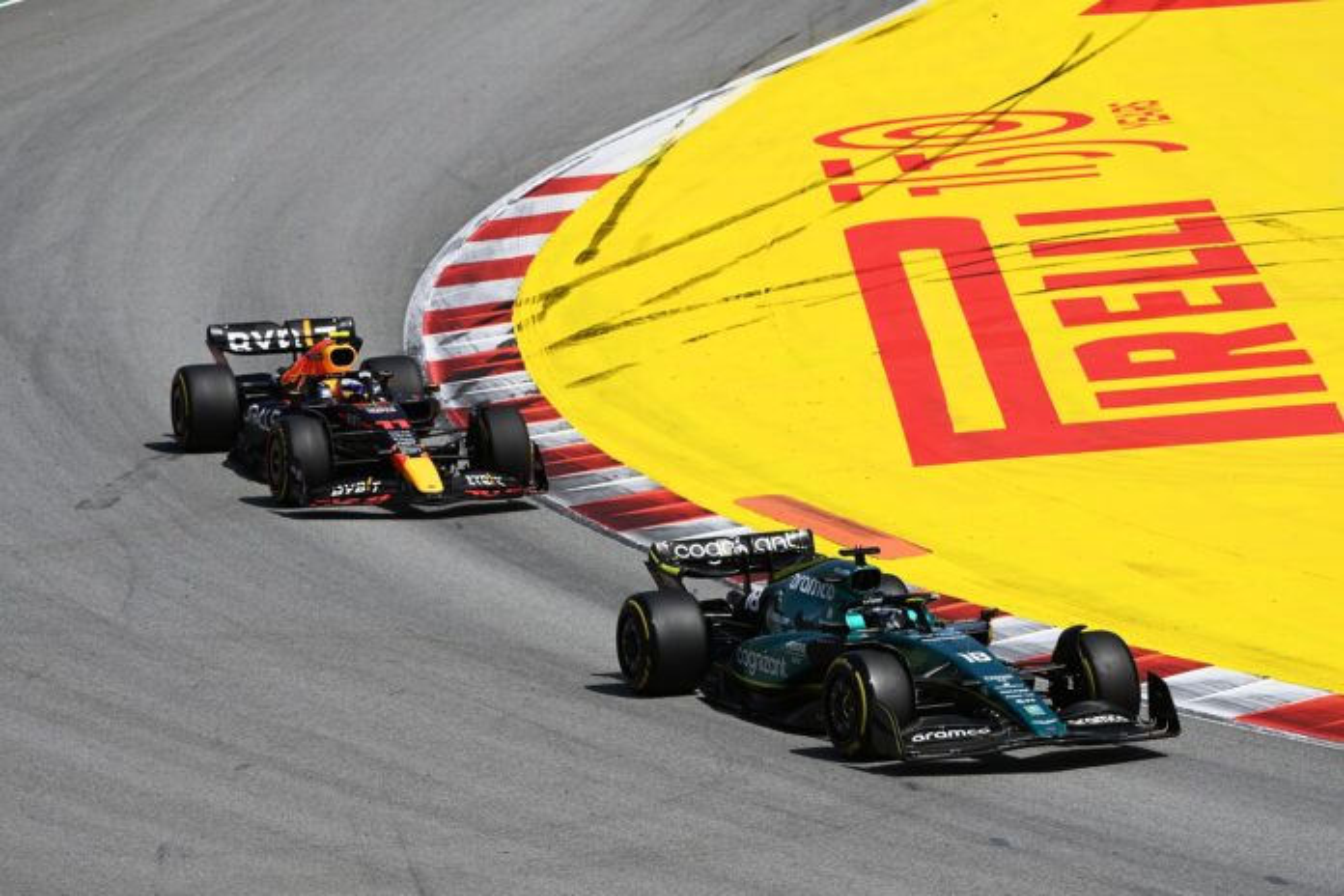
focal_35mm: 280
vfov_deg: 4.9
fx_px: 10453
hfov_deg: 7.4
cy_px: 448
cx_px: 672
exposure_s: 1/1600
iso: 400
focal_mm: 280
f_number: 9
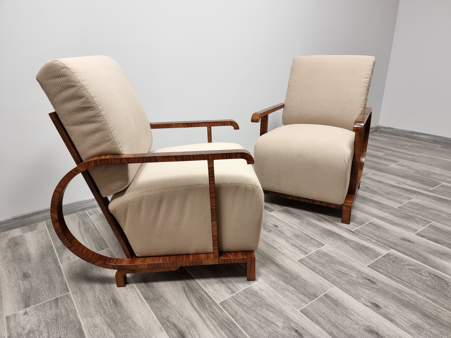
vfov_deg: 56.8
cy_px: 169
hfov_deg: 71.6
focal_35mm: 24
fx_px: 313
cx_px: 226
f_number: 1.8
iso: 320
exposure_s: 1/50
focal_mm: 6.7
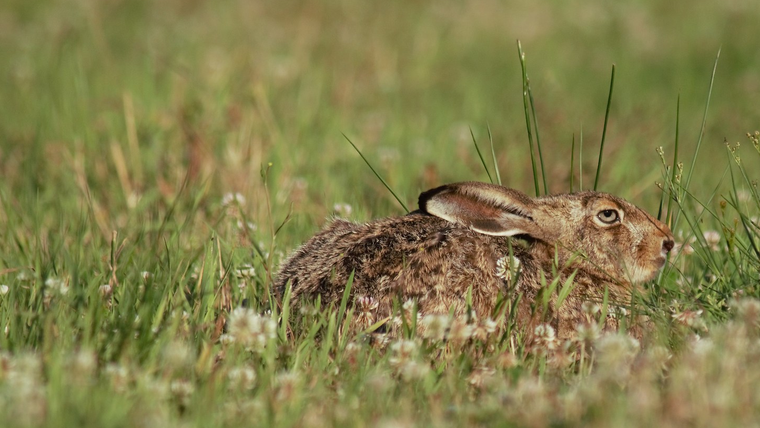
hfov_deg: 1.7
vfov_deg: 0.9
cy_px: 270
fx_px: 26300
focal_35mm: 1305
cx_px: 537
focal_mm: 500
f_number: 7.1
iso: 200
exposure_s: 1/500
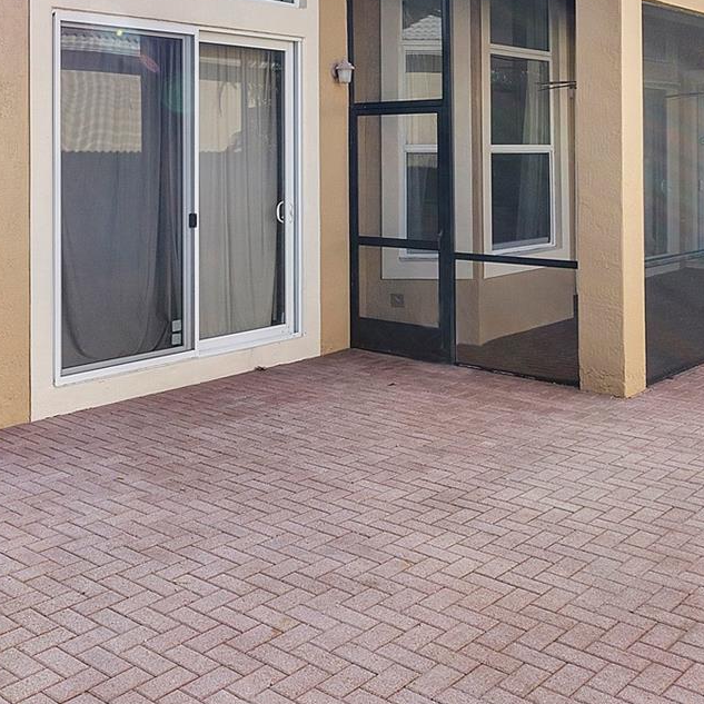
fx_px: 1044
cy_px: 137
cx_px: 254
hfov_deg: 37.0
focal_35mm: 45
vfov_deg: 36.0
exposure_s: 1/40
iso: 100
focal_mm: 11
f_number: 11
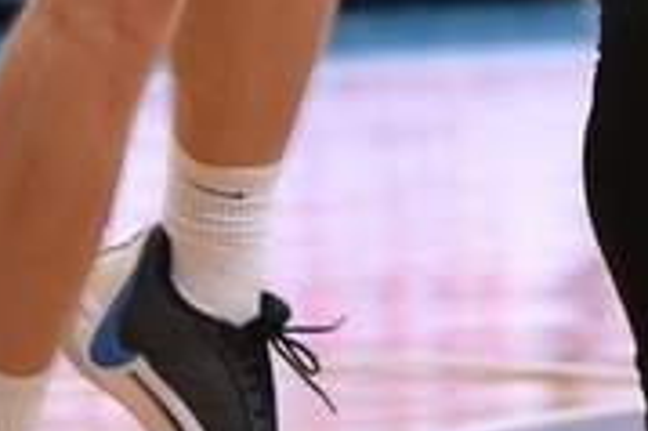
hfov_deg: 3.5
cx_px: 1180
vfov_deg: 2.3
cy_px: -730
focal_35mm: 587
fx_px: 10556
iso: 4000
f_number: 2.8
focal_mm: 82
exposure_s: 1/1250
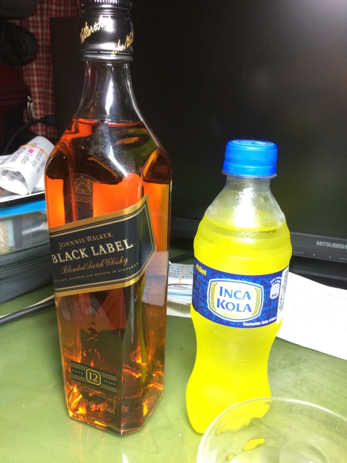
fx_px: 388
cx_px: 174
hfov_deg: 48.2
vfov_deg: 61.7
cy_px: 232
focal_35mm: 29
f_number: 2.2
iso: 160
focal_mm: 4.15
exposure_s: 1/30
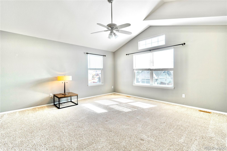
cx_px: 114
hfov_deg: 96.7
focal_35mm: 16
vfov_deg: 73.7
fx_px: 101
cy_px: 76
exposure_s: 1/320
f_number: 8
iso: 320
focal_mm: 16
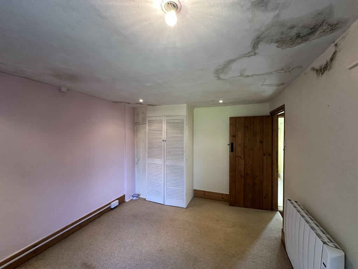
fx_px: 145
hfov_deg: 102.1
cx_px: 179
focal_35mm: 14
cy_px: 134
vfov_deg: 85.7
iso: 200
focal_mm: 2.22
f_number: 2.2
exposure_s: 1/50
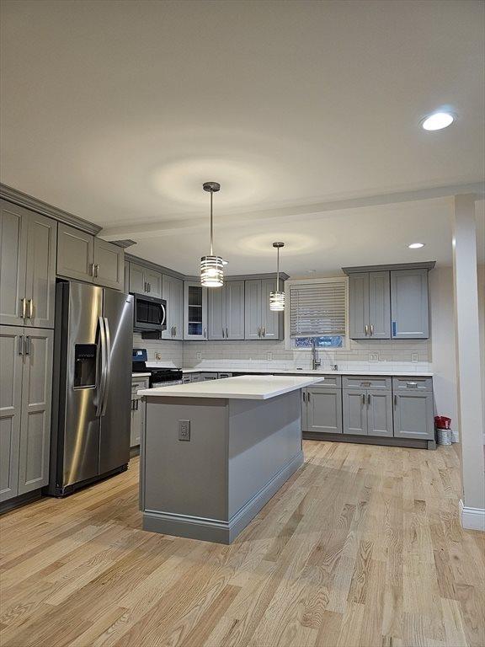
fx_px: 430
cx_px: 242
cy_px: 324
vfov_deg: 73.9
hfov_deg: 58.9
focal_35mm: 23
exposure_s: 1/120
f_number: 1.7
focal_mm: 6.3
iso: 400
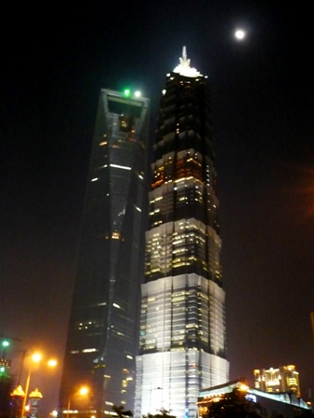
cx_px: 157
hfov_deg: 40.7
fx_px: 423
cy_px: 209
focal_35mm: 35
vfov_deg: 52.6
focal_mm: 5.8
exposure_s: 1/4
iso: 400
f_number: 2.8
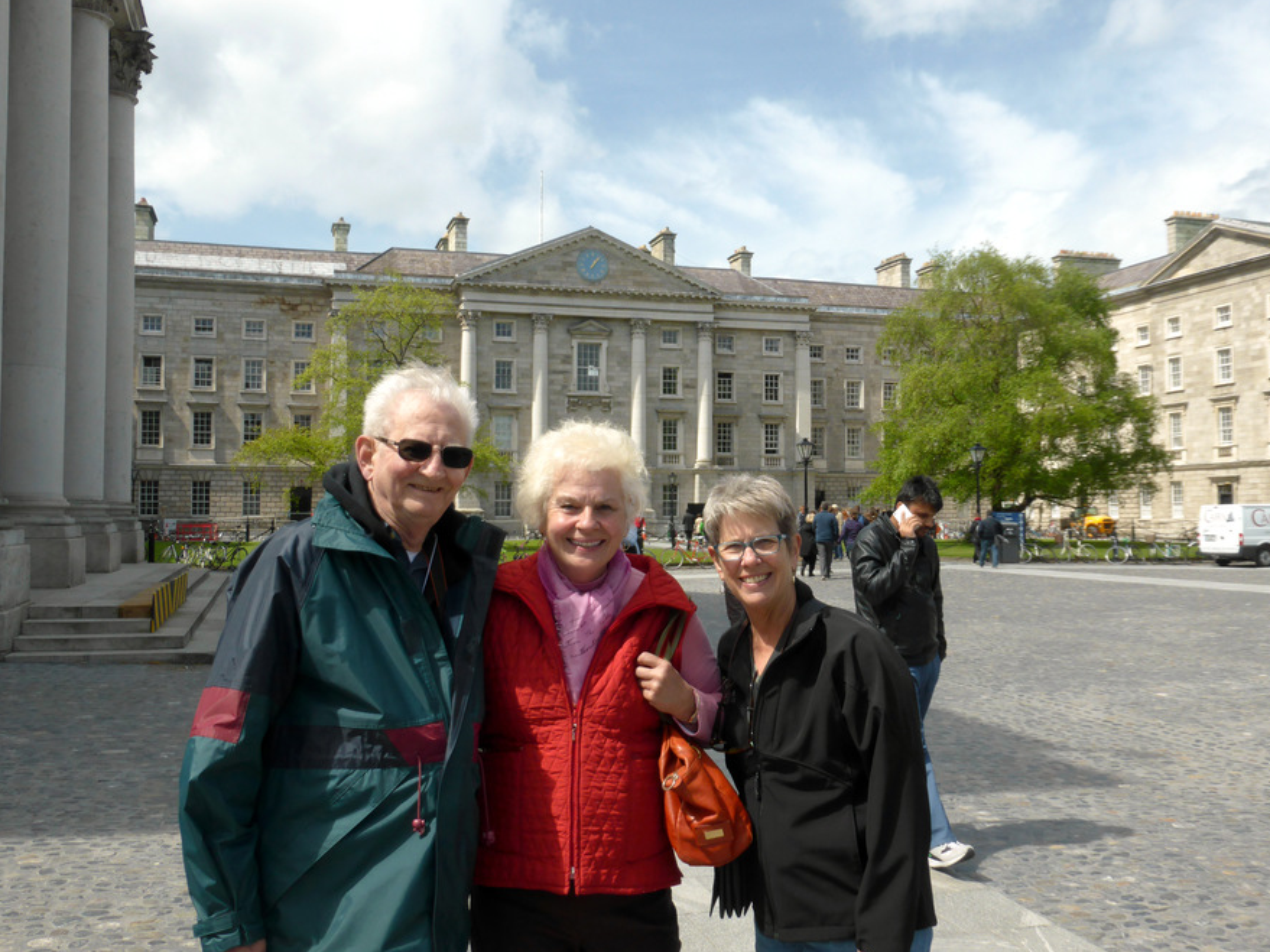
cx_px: 641
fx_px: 1174
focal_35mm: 32
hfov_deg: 56.8
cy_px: 465
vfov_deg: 44.1
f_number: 3.6
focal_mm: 5.4
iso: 100
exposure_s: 1/1000
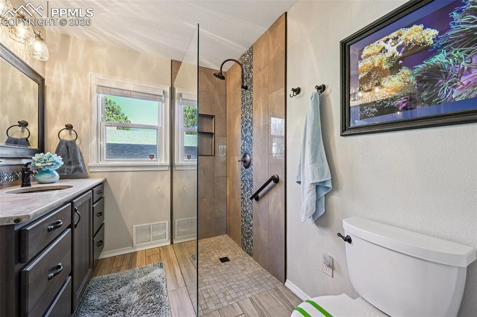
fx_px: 185
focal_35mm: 14
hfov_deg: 104.3
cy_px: 158
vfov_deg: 81.2
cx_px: 238
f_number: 11
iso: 400
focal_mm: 14
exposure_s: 1/4
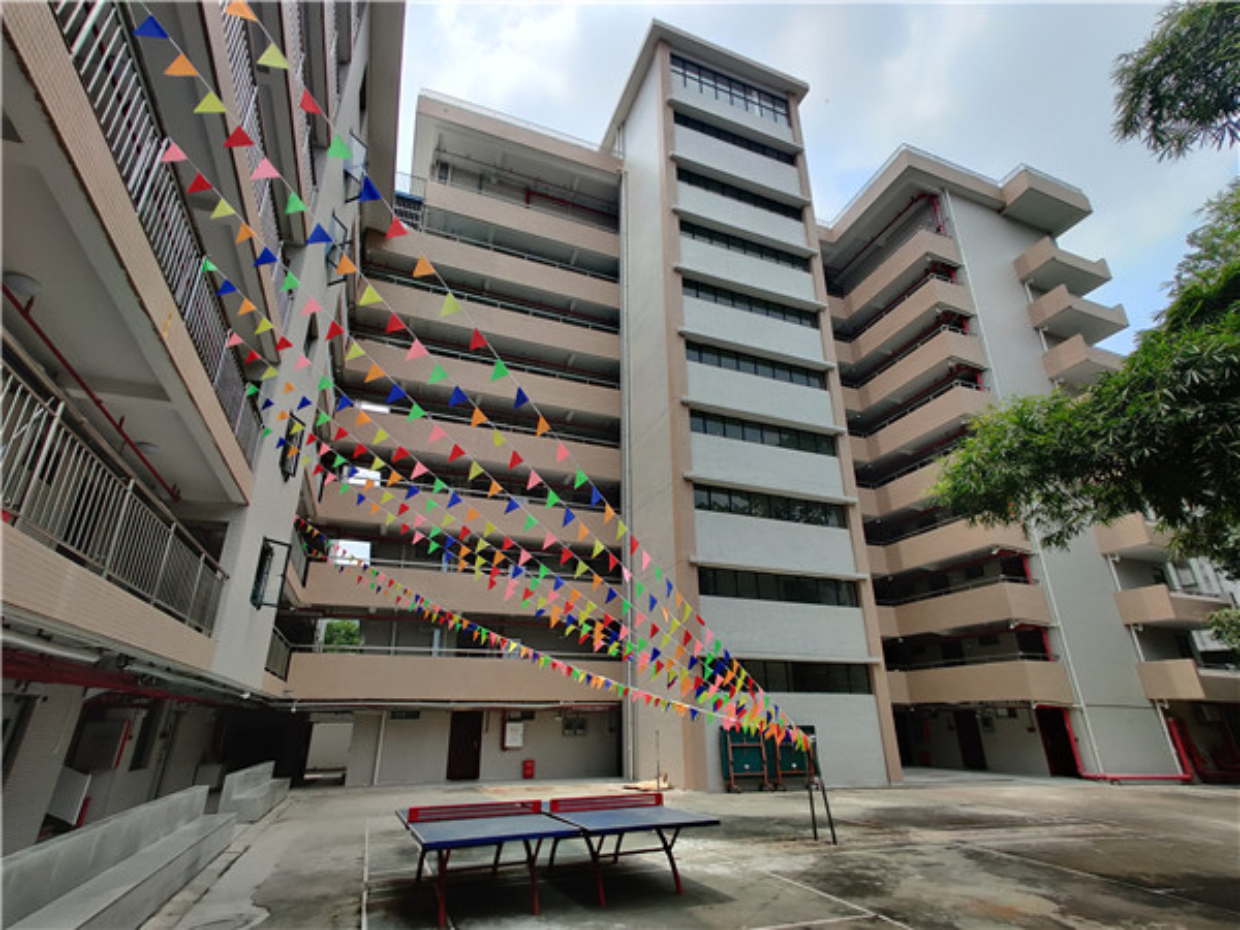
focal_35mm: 13
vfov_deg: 89.9
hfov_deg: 106.2
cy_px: 465
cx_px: 620
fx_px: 466
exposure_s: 1/420
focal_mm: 2.25
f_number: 2.2
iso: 100
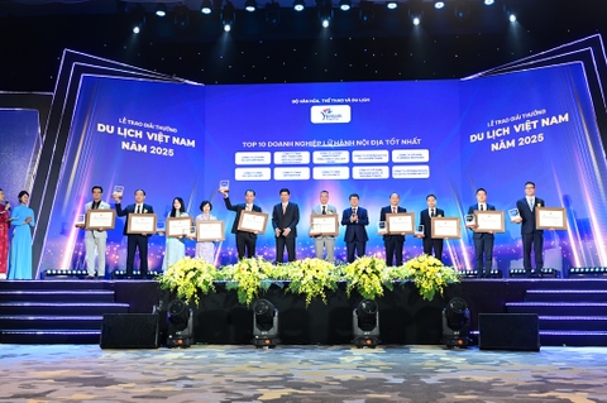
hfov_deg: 49.6
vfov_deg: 34.1
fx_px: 657
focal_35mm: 39
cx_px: 304
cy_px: 202
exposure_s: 1/160
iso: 1250
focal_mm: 39
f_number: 4.5
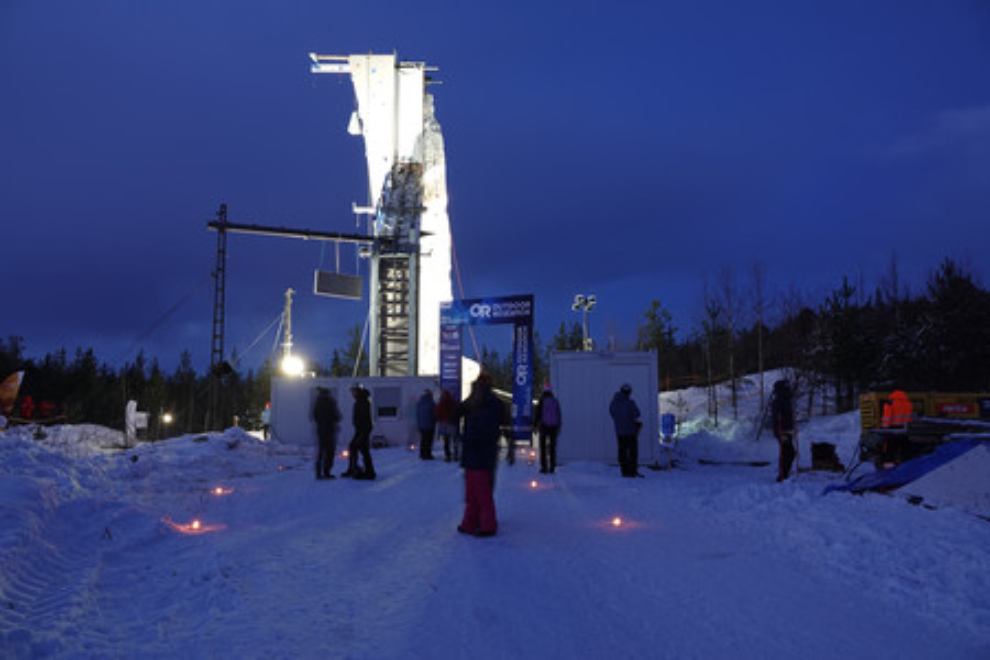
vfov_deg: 53.1
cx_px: 495
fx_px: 660
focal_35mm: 24
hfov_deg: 73.7
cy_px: 330
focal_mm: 8.8
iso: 64
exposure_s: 1.3
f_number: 5
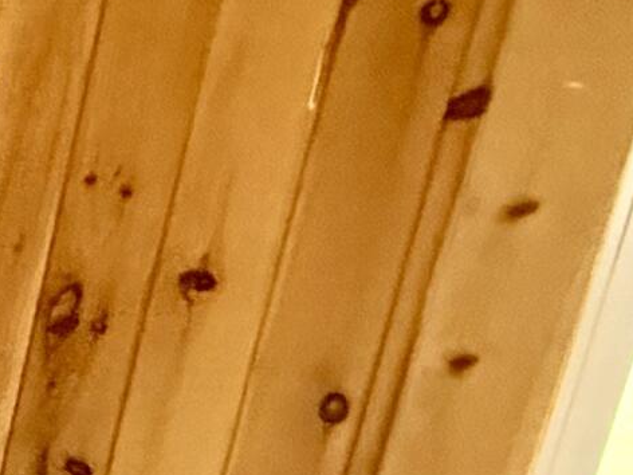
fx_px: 1627
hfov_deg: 11.4
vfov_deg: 16.3
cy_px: 479
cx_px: -1279
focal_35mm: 89
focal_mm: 2.22
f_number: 2.2
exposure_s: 1/60
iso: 640
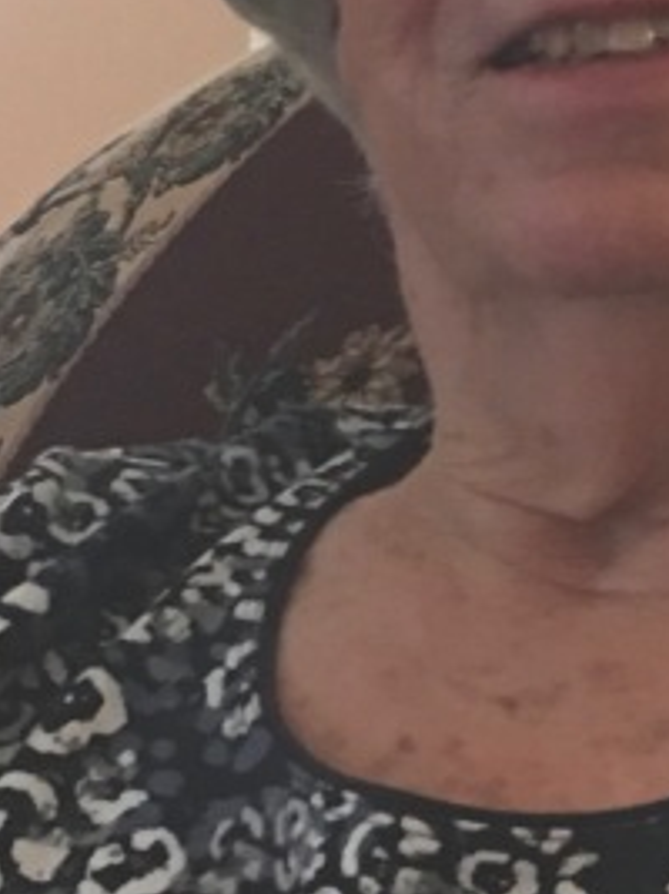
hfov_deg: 18.9
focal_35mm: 76
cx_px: 657
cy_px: 234
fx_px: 1960
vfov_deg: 25.4
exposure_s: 1/4
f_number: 2.2
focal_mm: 4.15
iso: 100
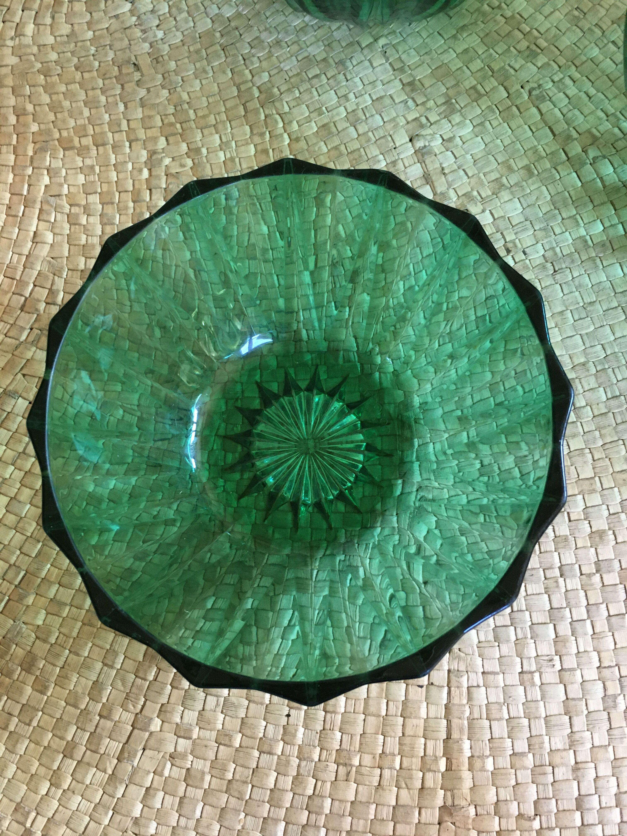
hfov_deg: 48.2
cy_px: 418
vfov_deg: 61.7
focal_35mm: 29
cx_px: 314
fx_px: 700
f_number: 2.2
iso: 200
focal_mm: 4.15
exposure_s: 1/33
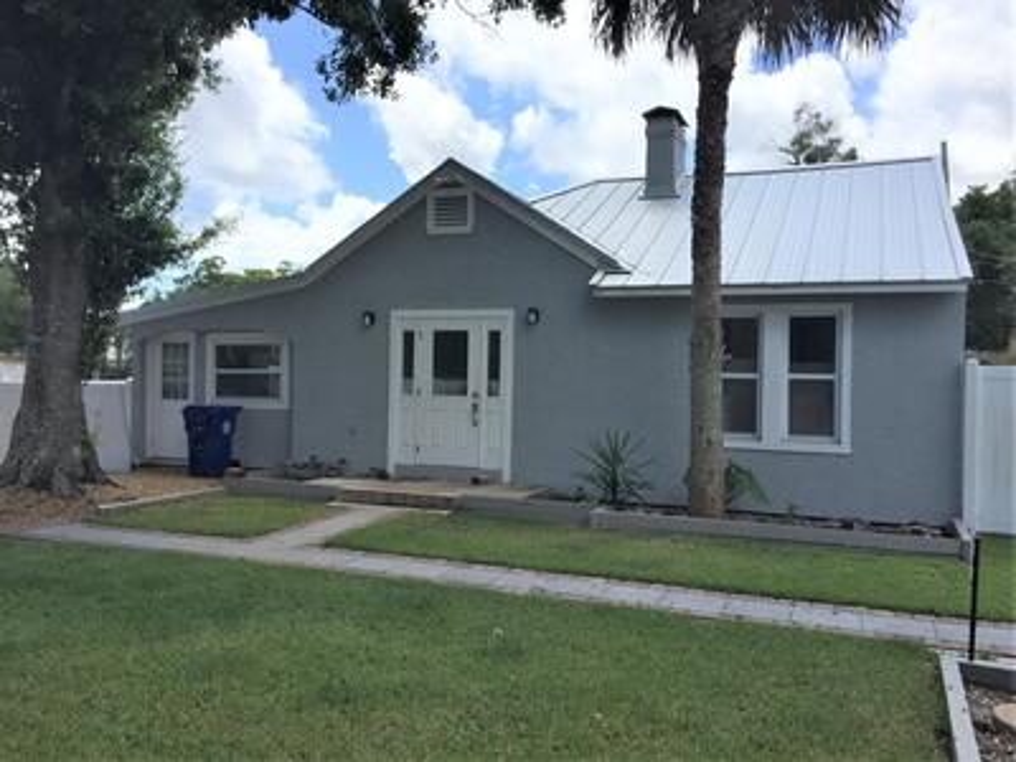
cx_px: 508
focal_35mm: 29
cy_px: 381
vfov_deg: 48.2
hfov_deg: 61.7
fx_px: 851
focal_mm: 4.15
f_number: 2.2
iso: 32
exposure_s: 1/2639
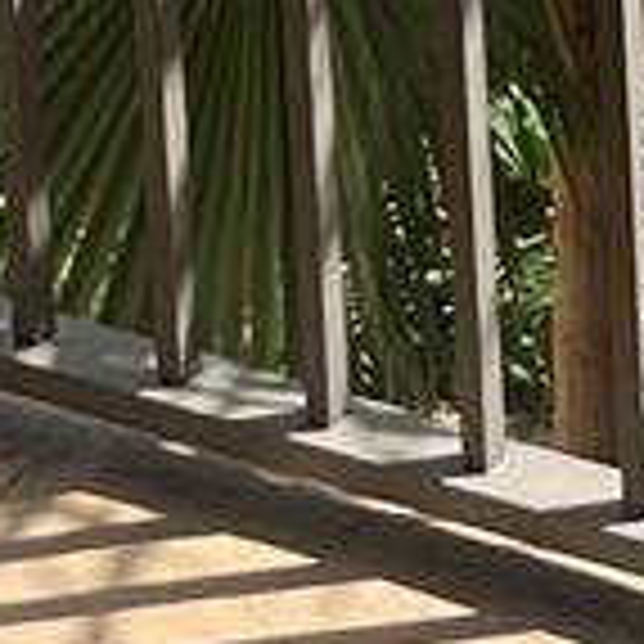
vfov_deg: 7.5
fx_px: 4062
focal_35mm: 193
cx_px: 1256
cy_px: -1518
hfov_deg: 8.6
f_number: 1.6
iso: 50
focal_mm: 5.1
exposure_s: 1/1056
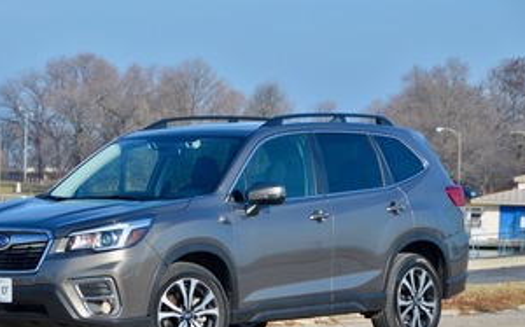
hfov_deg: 12.5
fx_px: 2388
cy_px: 228
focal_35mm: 167
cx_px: 203
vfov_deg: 7.8
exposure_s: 1/800
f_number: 7.1
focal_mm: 82
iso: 200
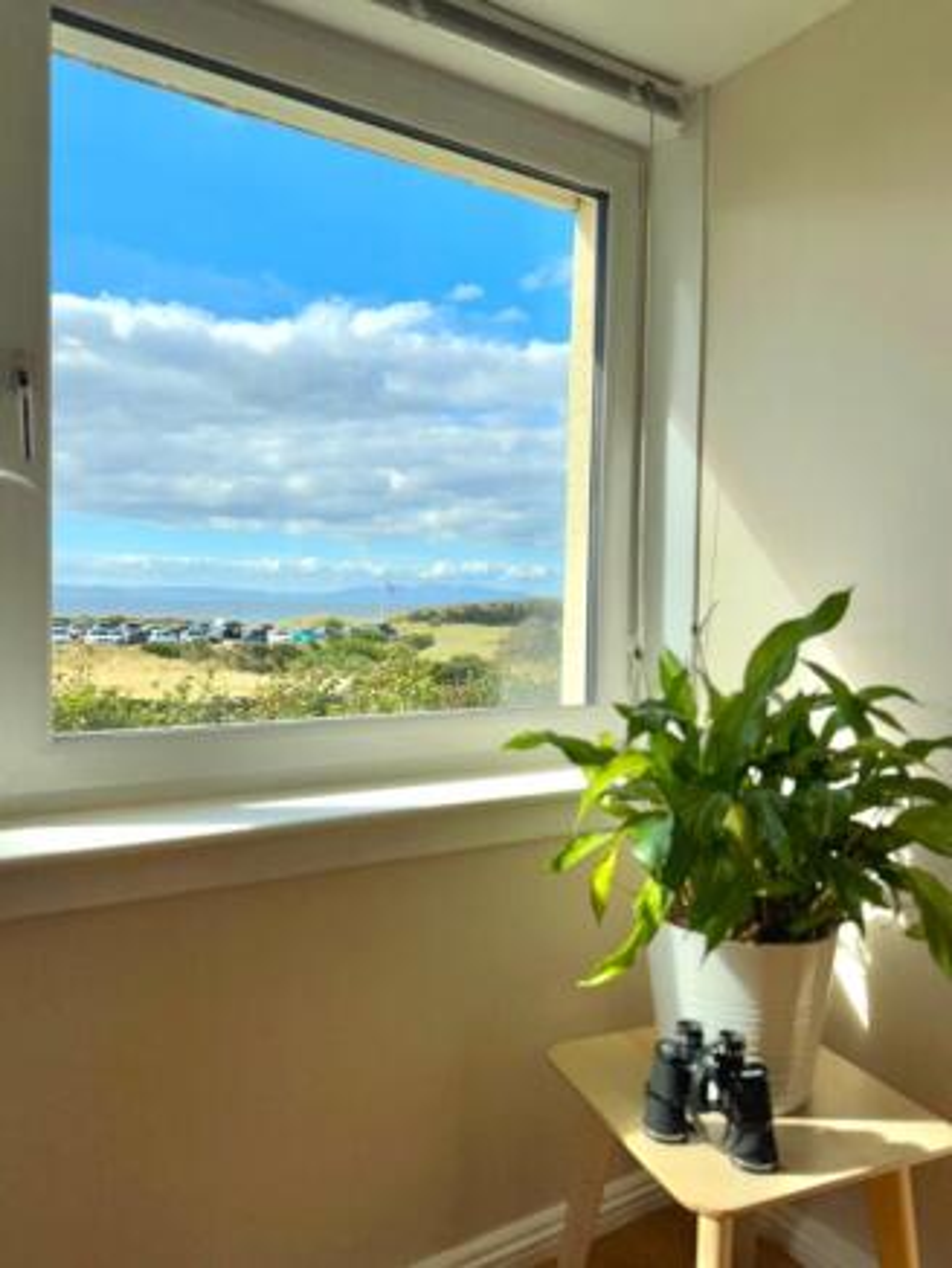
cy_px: 634
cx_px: 476
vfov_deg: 71.6
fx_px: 880
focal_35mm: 24
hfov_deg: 56.8
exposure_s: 1/4950
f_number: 1.78
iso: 80
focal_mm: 6.76
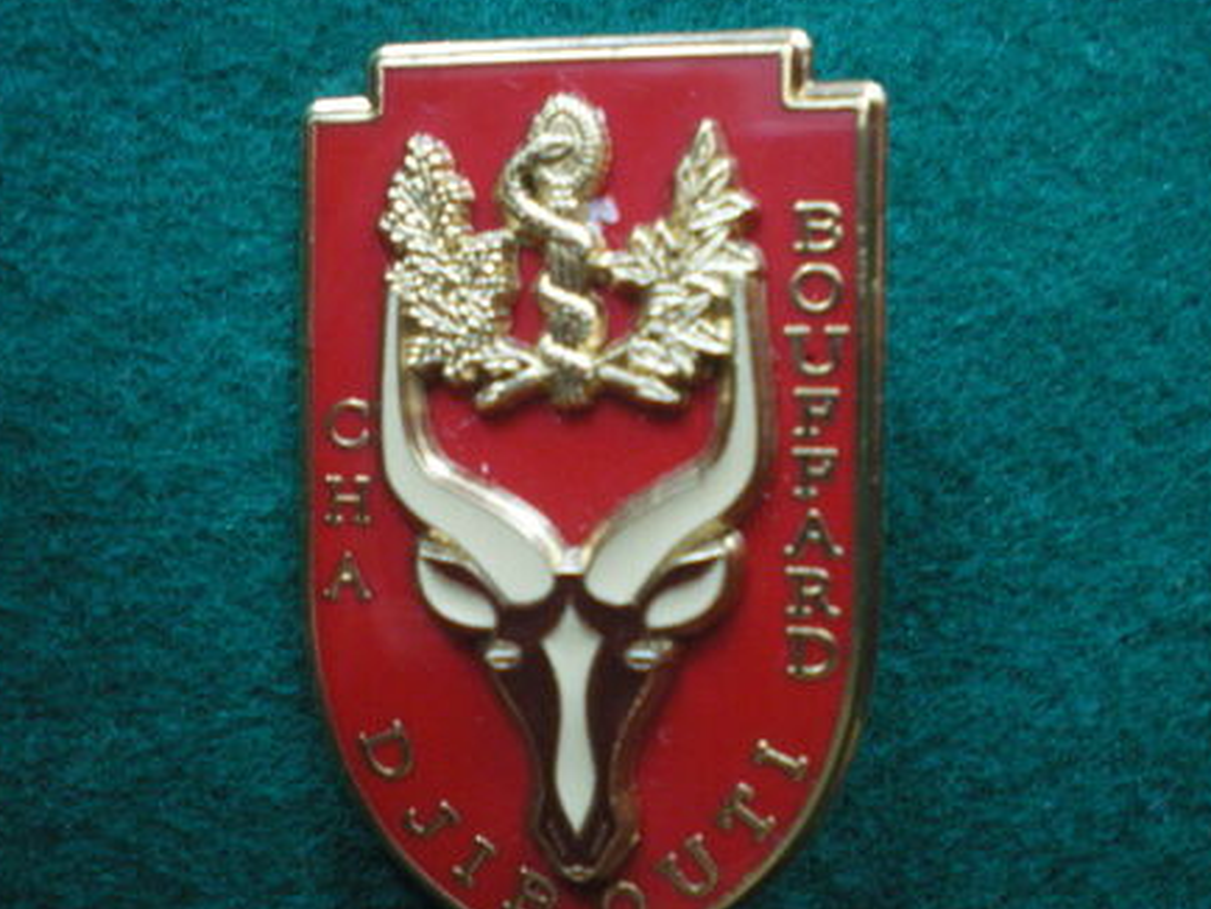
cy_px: 482
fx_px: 1470
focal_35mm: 42
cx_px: 583
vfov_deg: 34.4
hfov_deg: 44.8
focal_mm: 6.3
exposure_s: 1/20
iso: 400
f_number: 3.1
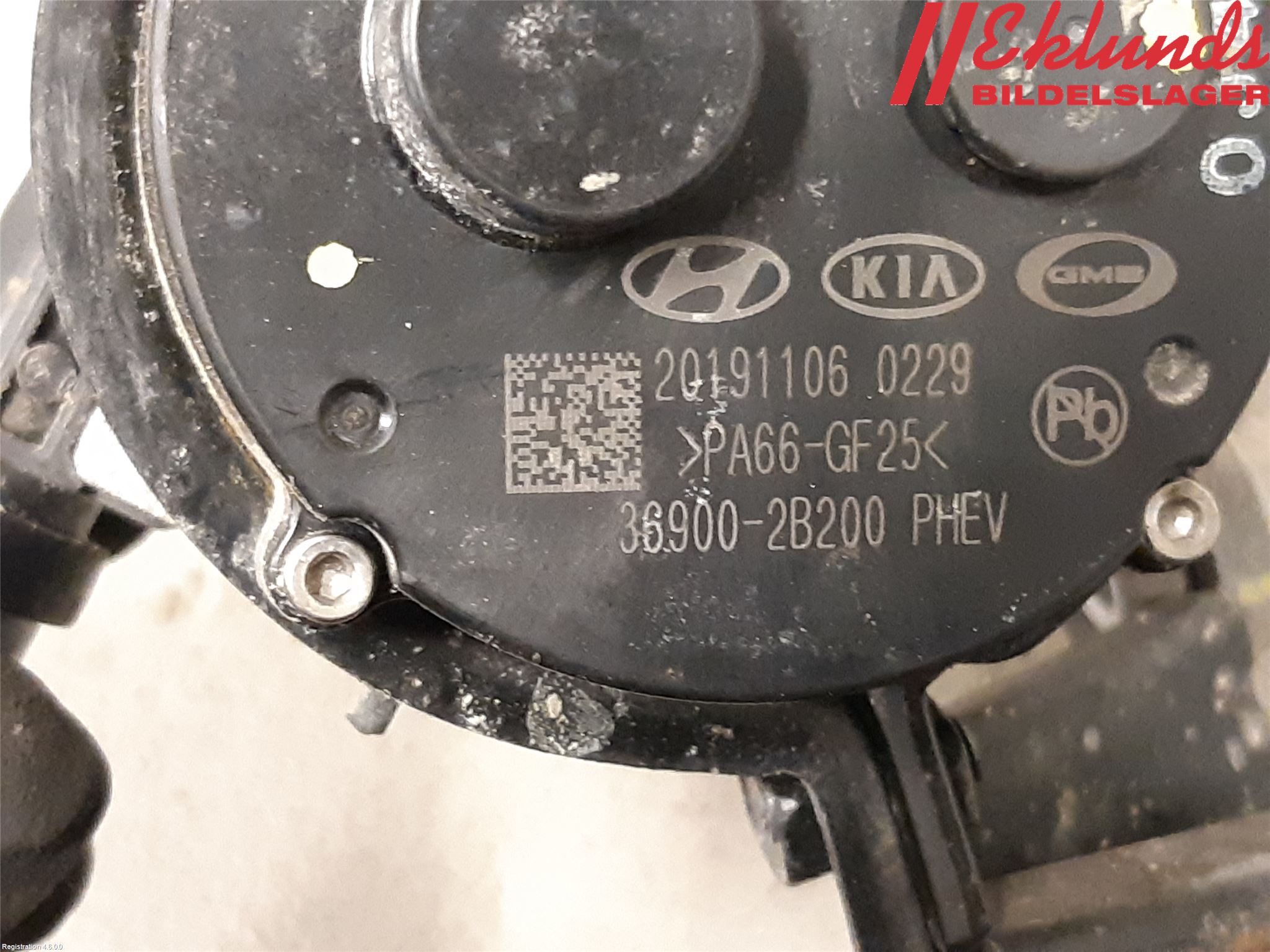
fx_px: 954
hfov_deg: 67.3
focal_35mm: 26
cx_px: 635
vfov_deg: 53.1
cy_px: 476
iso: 500
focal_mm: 3.93
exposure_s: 1/25
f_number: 1.7
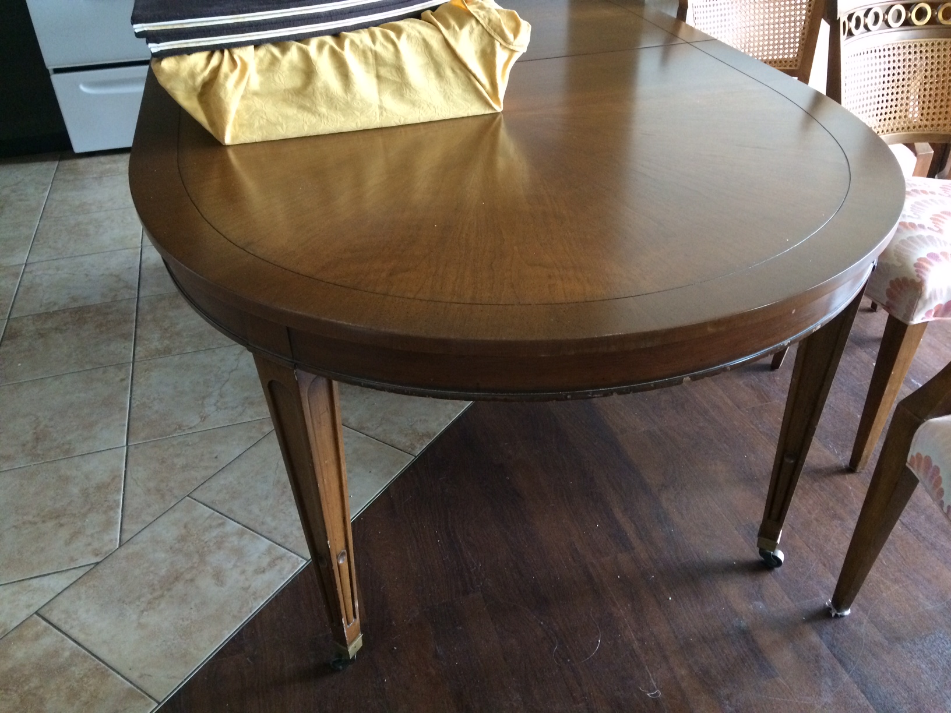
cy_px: 356
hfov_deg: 61.7
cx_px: 476
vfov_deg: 48.2
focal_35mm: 29
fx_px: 797
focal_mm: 4.15
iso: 320
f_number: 2.2
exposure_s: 1/20
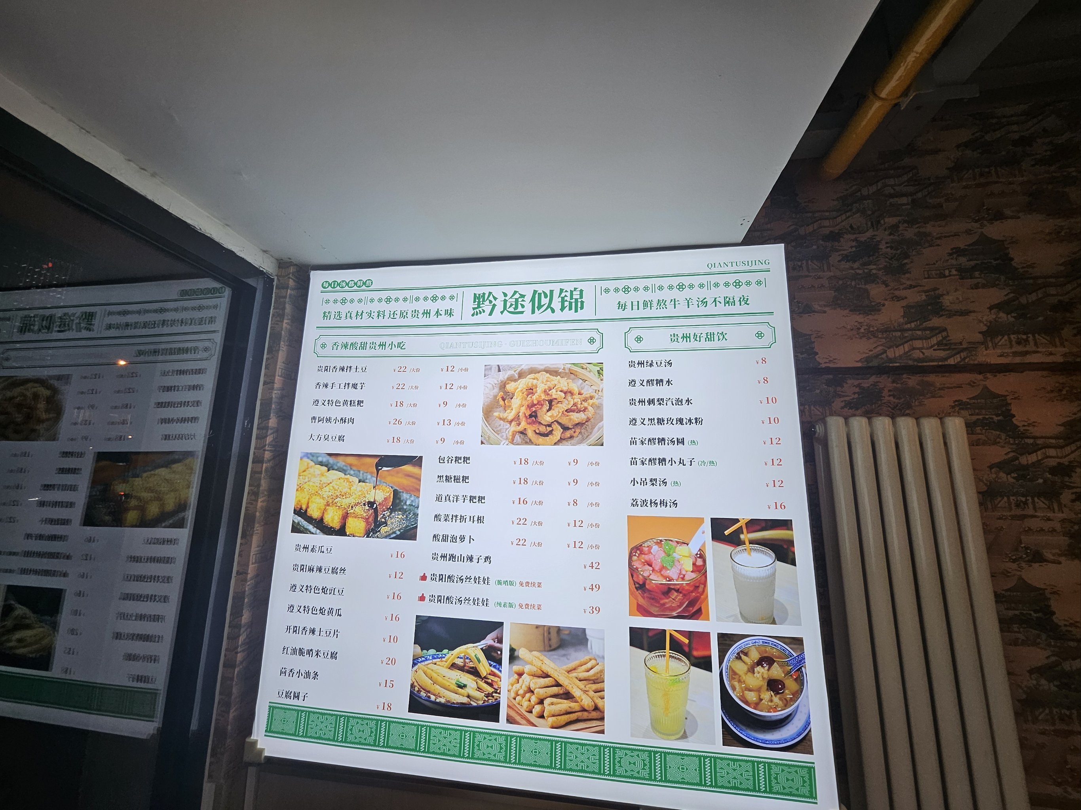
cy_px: 405
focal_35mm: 13
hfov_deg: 106.2
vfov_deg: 89.9
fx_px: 406
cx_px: 540
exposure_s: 1/175
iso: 32
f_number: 2.2
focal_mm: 1.74
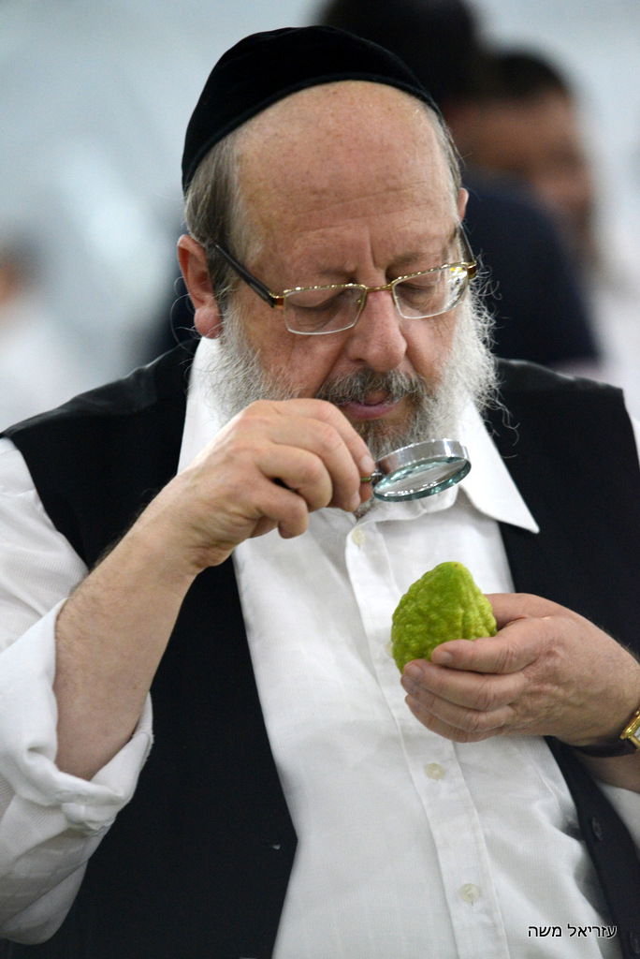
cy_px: 480
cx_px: 320
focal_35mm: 240
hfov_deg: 5.7
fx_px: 6391
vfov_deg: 8.6
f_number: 4
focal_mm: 240
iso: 4000
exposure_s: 1/250
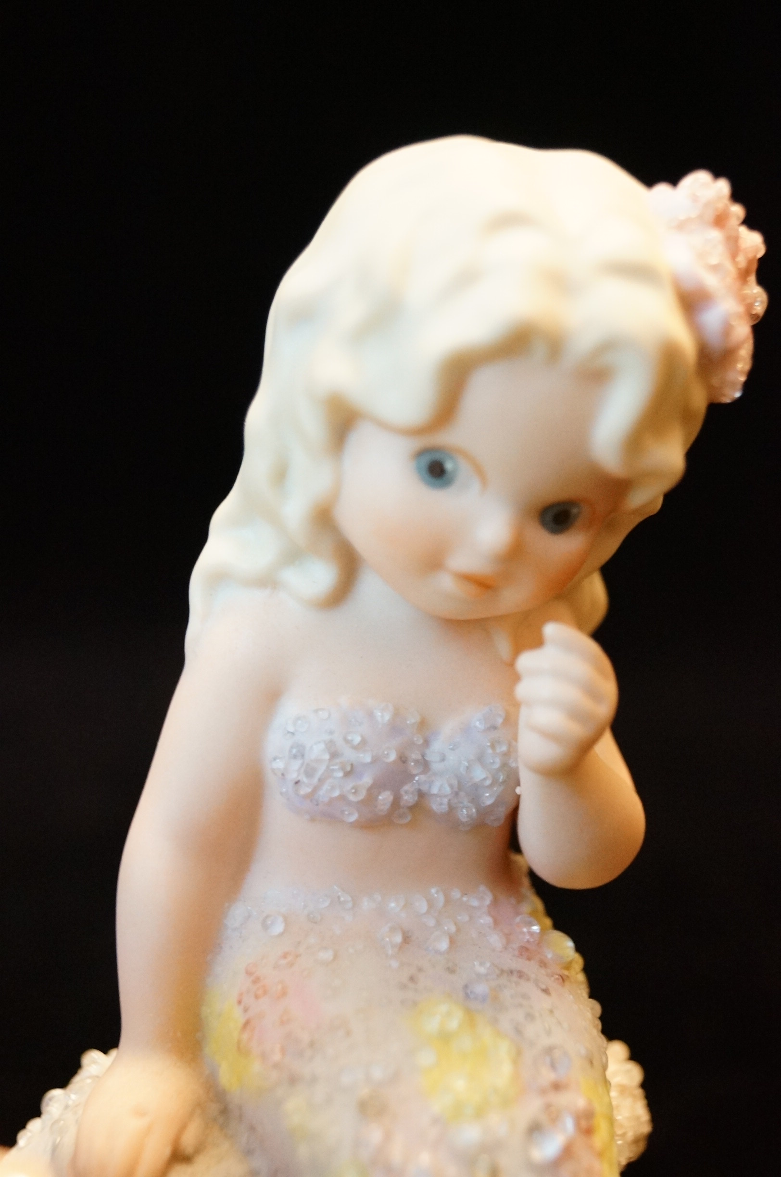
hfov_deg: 22.5
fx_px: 1959
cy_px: 588
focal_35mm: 60
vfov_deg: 33.4
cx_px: 390
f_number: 5.6
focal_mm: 40
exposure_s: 1/13
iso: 3200
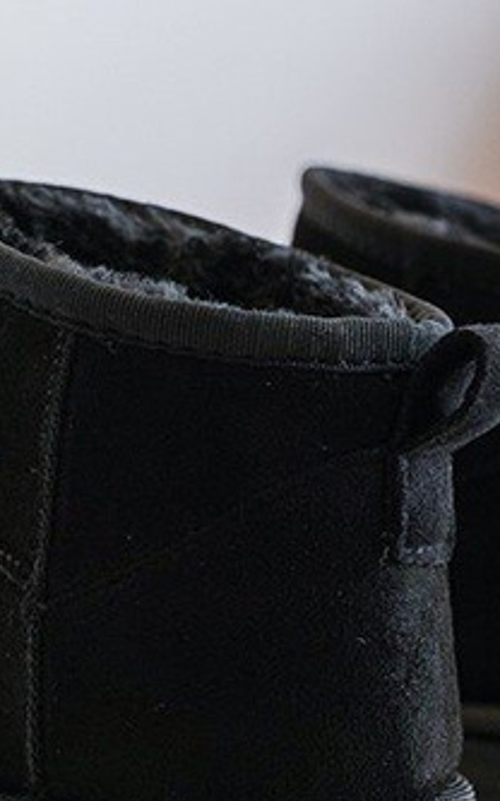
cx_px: 183
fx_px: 2203
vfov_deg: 20.6
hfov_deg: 12.9
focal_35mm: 101
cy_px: 483
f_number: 4
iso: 500
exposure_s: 1/100
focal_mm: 44
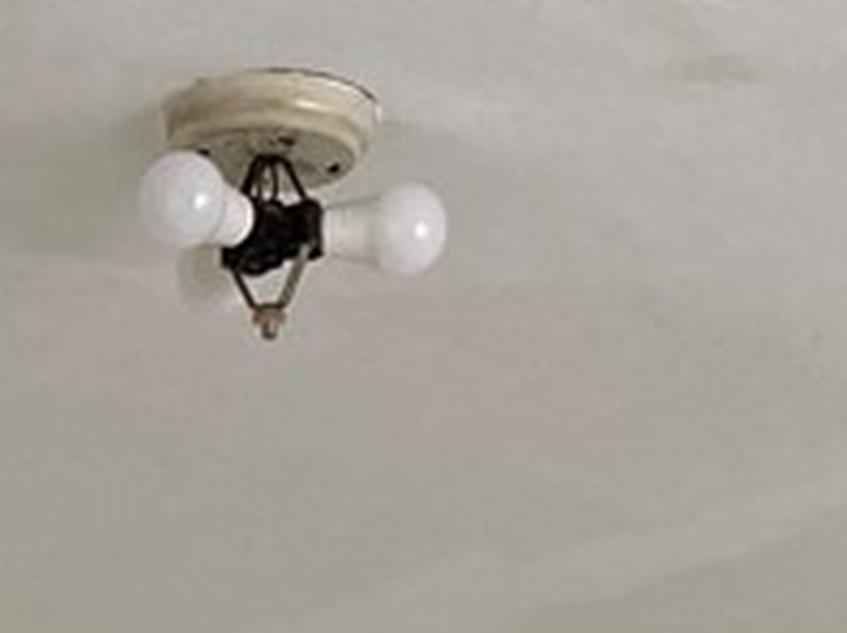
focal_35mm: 145
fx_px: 3544
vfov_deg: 9.0
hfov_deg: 13.5
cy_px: 1612
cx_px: 38
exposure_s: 1/73
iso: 80
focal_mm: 3.99
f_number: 1.8
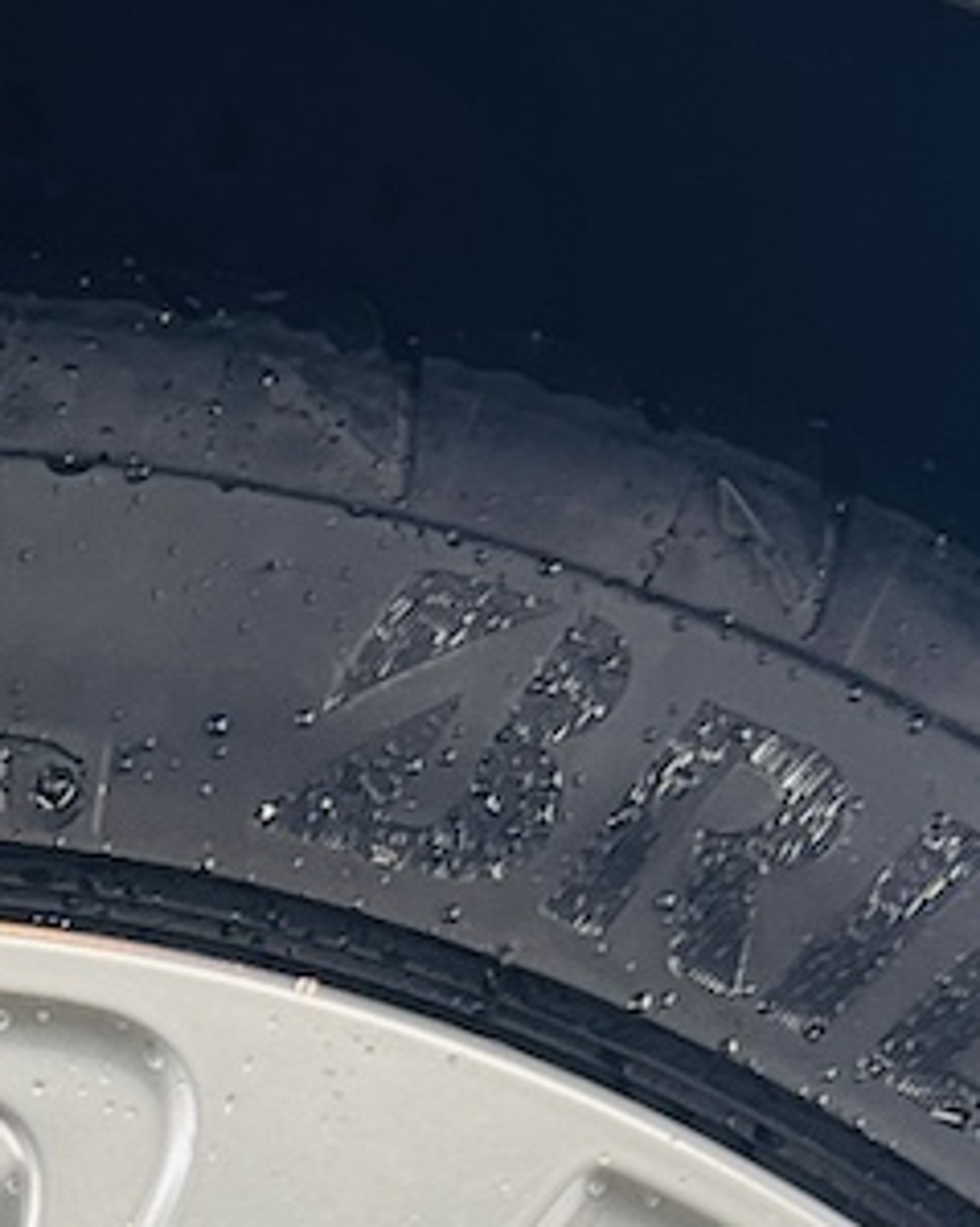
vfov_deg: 10.6
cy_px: 2626
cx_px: -258
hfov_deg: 9.3
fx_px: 5913
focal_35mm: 163
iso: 32
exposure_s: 1/121
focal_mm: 5.7
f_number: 1.5
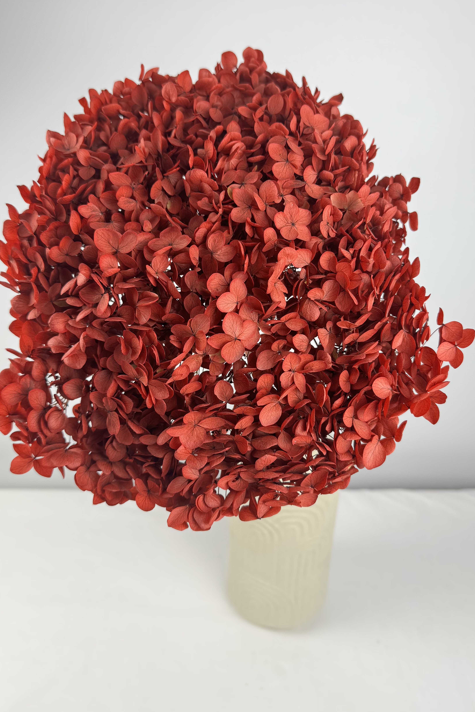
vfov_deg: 63.6
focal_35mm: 29
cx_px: 244
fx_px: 574
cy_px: 327
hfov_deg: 45.0
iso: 80
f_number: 1.78
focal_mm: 6.76
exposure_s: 1/100
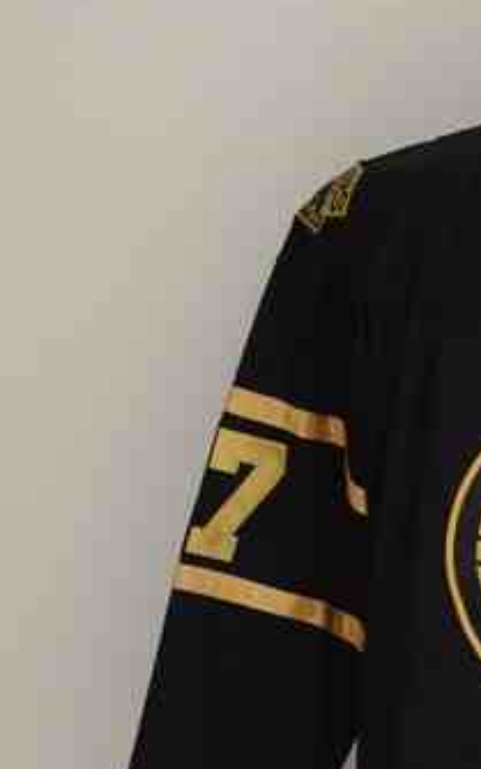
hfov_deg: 6.8
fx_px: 3982
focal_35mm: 190
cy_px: 525
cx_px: 847
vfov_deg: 11.0
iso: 4000
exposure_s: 1/10
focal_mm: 52
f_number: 4.8
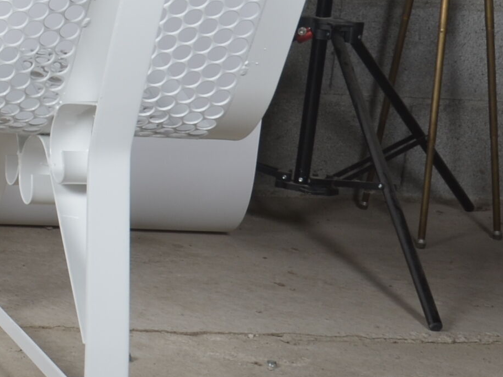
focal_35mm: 111
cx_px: -483
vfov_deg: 13.2
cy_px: 36
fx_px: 1612
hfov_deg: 14.8
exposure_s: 1/125
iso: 100
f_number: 11
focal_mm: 19
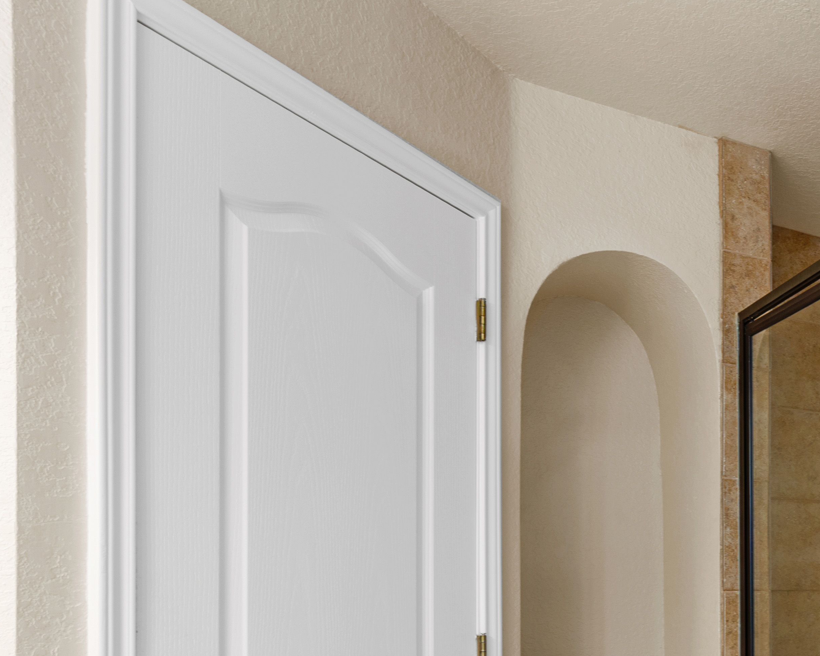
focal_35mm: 37
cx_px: 1002
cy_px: 590
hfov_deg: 36.7
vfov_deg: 37.5
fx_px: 898
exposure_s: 1/1.67
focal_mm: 16
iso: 320
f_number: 7.1
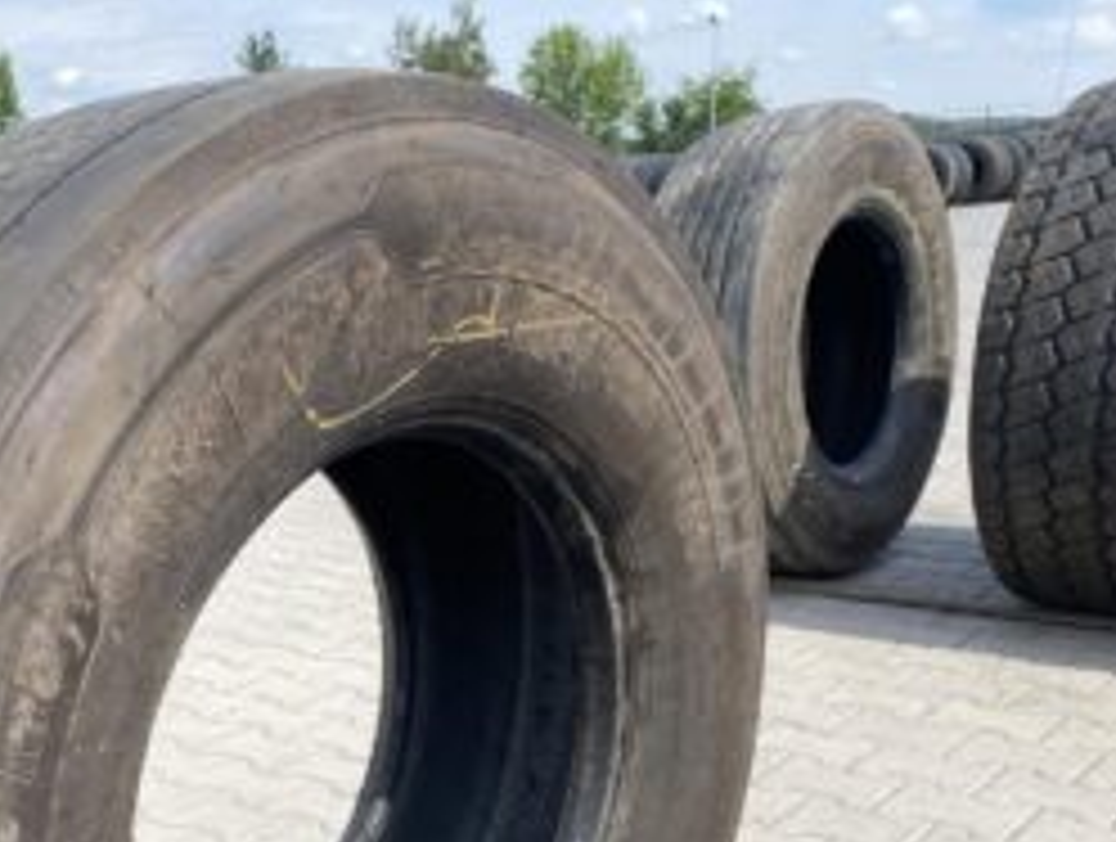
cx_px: 243
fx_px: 1454
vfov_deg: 31.1
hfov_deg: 40.5
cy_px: 723
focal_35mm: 45
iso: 32
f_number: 1.8
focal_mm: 4.25
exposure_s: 1/1504
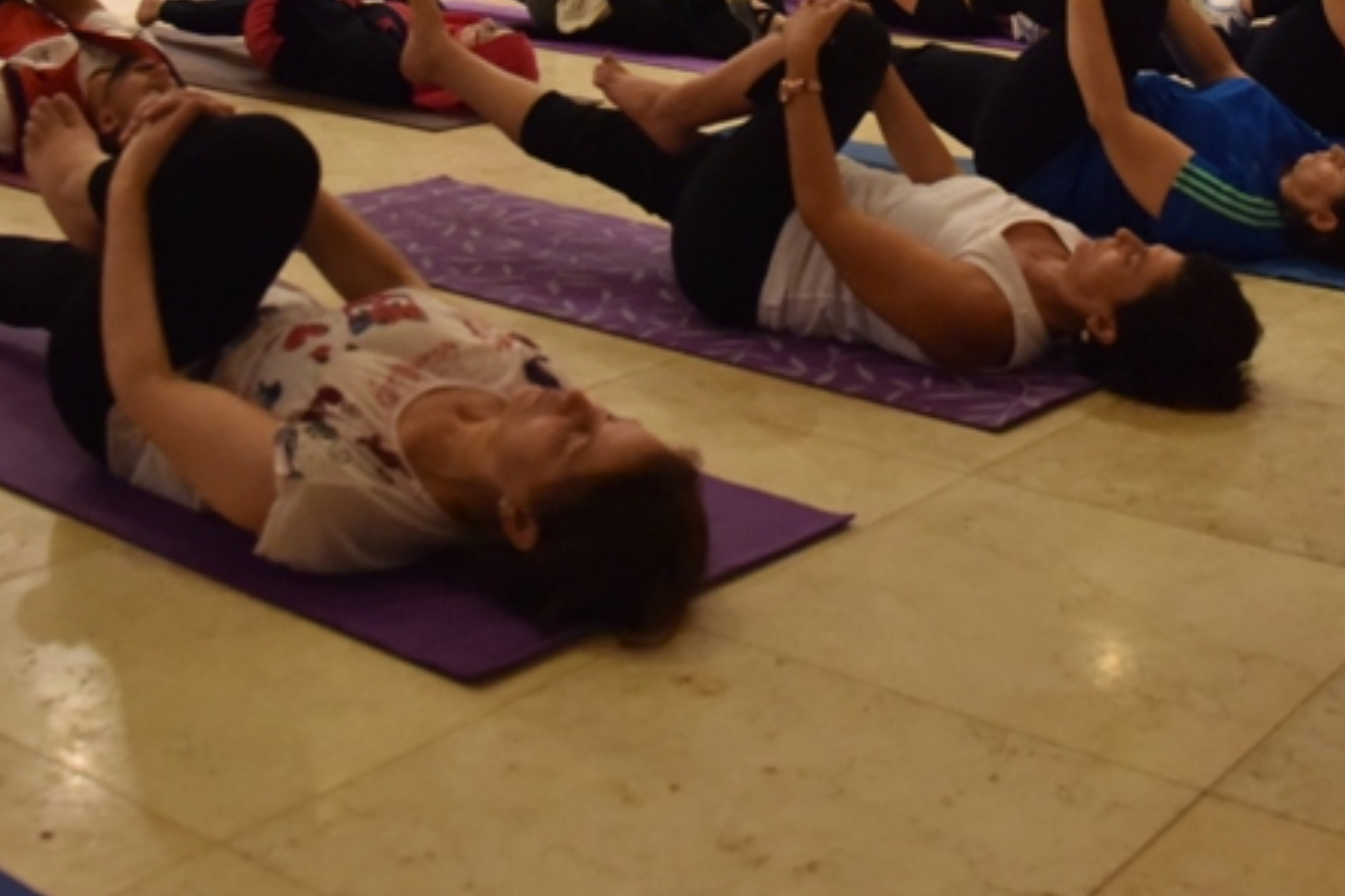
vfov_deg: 23.8
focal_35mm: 55
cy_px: 41
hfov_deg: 36.1
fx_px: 2055
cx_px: 830
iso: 2500
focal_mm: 24
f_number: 5
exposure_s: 1/100
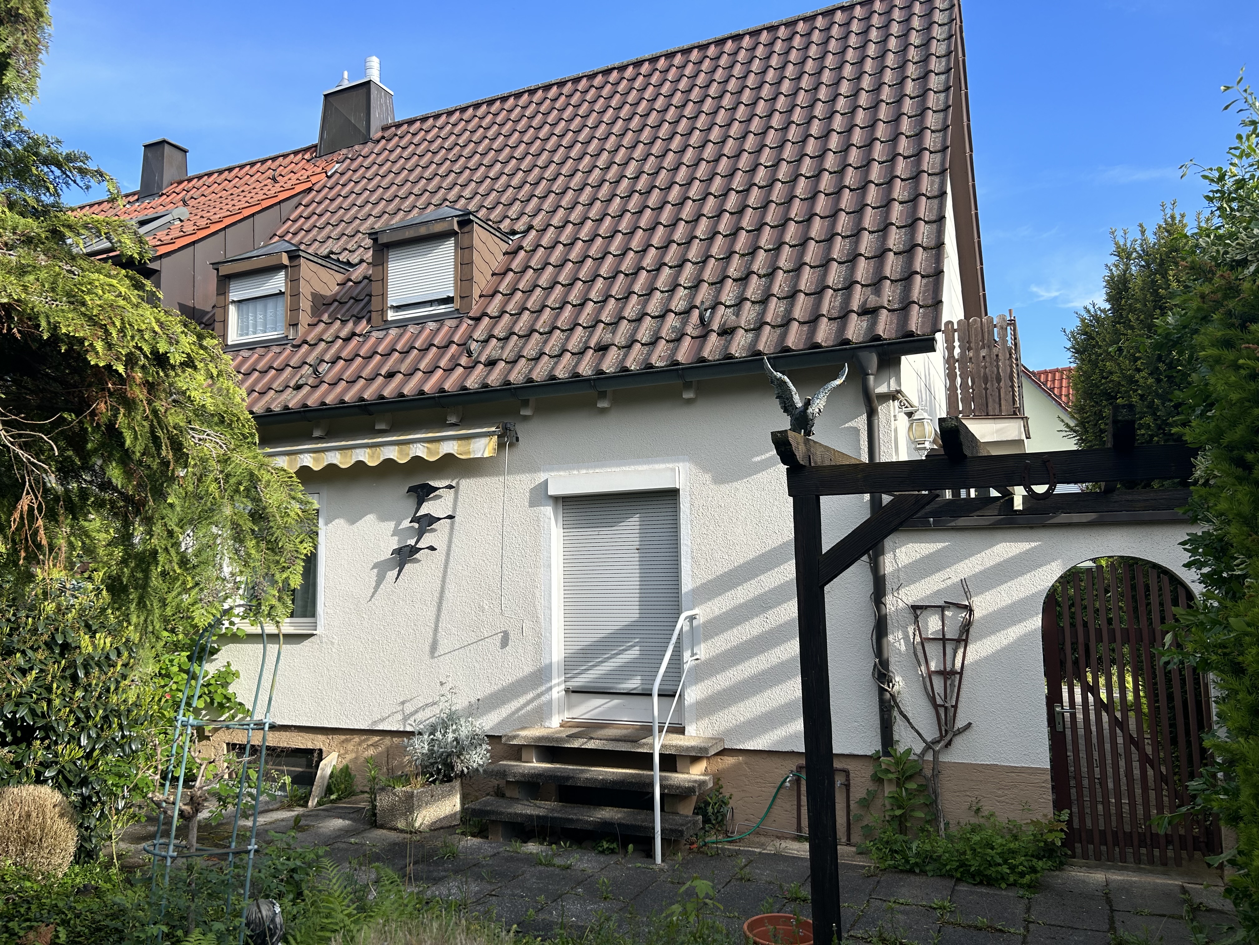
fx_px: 946
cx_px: 630
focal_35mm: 26
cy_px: 472
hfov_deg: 67.3
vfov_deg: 53.1
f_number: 1.5
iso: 50
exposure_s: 1/1838
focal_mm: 5.7
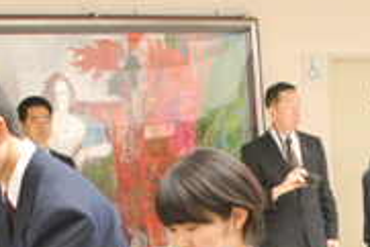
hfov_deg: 14.7
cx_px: 237
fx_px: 1430
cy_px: 378
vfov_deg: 9.6
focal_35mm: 139
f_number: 5.6
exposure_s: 1/60
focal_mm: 28
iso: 1600
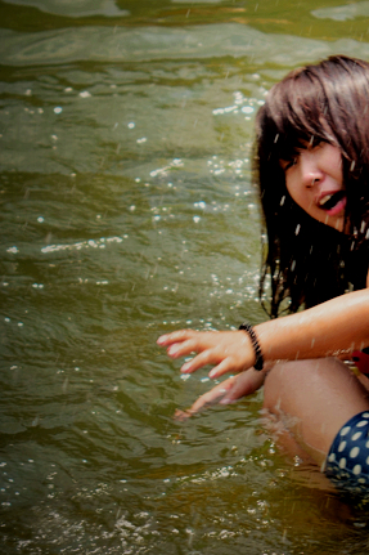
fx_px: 12894
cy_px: 173
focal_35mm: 838
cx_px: 311
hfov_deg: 1.6
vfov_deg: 2.5
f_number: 5.6
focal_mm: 300
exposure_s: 1/250
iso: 100
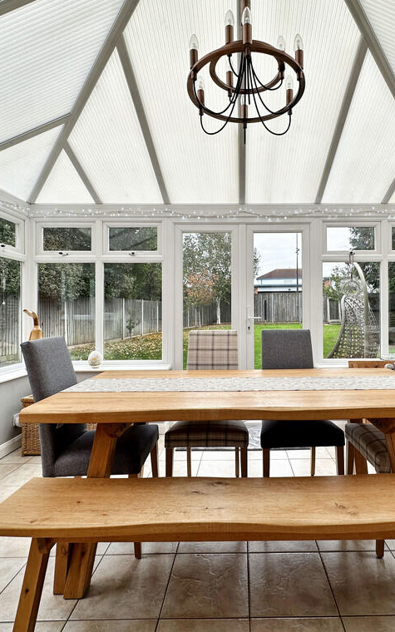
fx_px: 344
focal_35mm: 20
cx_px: 244
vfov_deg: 85.1
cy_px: 314
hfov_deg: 59.0
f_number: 2.2
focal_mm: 2.22
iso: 50
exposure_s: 1/99
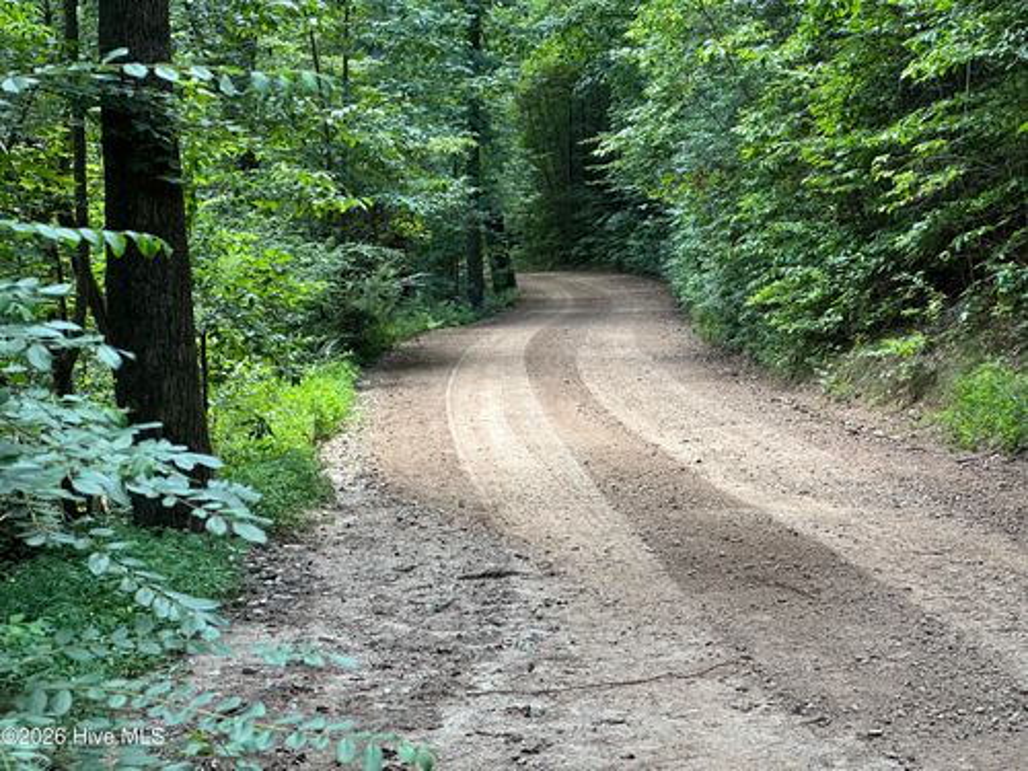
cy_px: 386
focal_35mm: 77
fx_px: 2287
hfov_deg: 25.3
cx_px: 514
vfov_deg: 19.1
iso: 160
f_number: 2.8
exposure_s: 1/99
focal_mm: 9
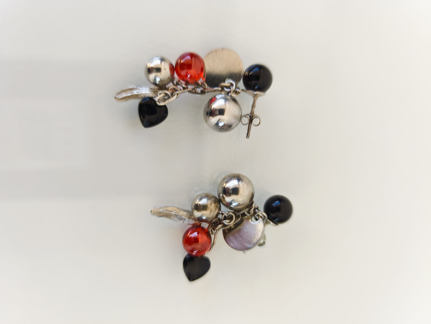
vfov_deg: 58.9
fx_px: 286
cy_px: 162
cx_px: 216
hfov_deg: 73.9
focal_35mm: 23
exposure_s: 1/25
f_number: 1.65
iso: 50
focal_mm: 6.14
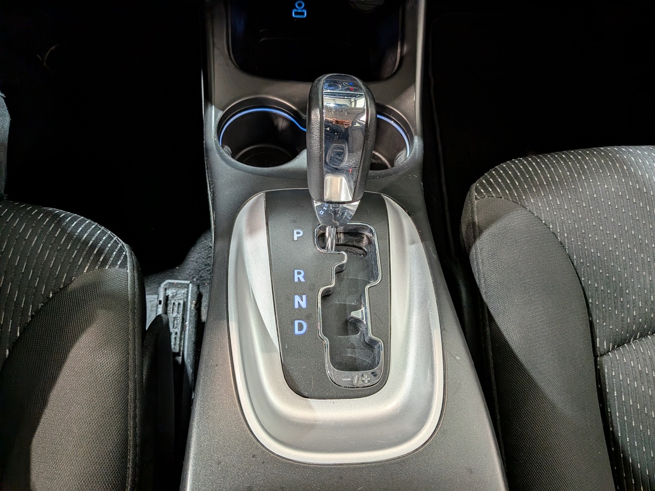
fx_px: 454
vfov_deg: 56.8
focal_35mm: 24
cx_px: 328
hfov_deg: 71.6
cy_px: 246
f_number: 1.7
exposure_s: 1/50
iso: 361
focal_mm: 4.53
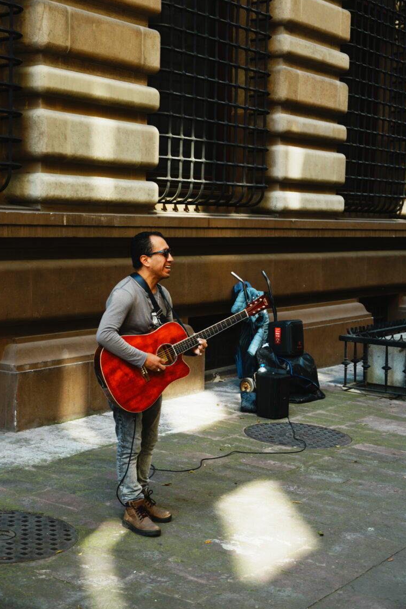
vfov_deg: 35.3
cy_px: 307
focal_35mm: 57
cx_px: 205
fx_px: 956
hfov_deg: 24.0
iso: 125
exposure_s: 1/60
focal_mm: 37
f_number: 4.5
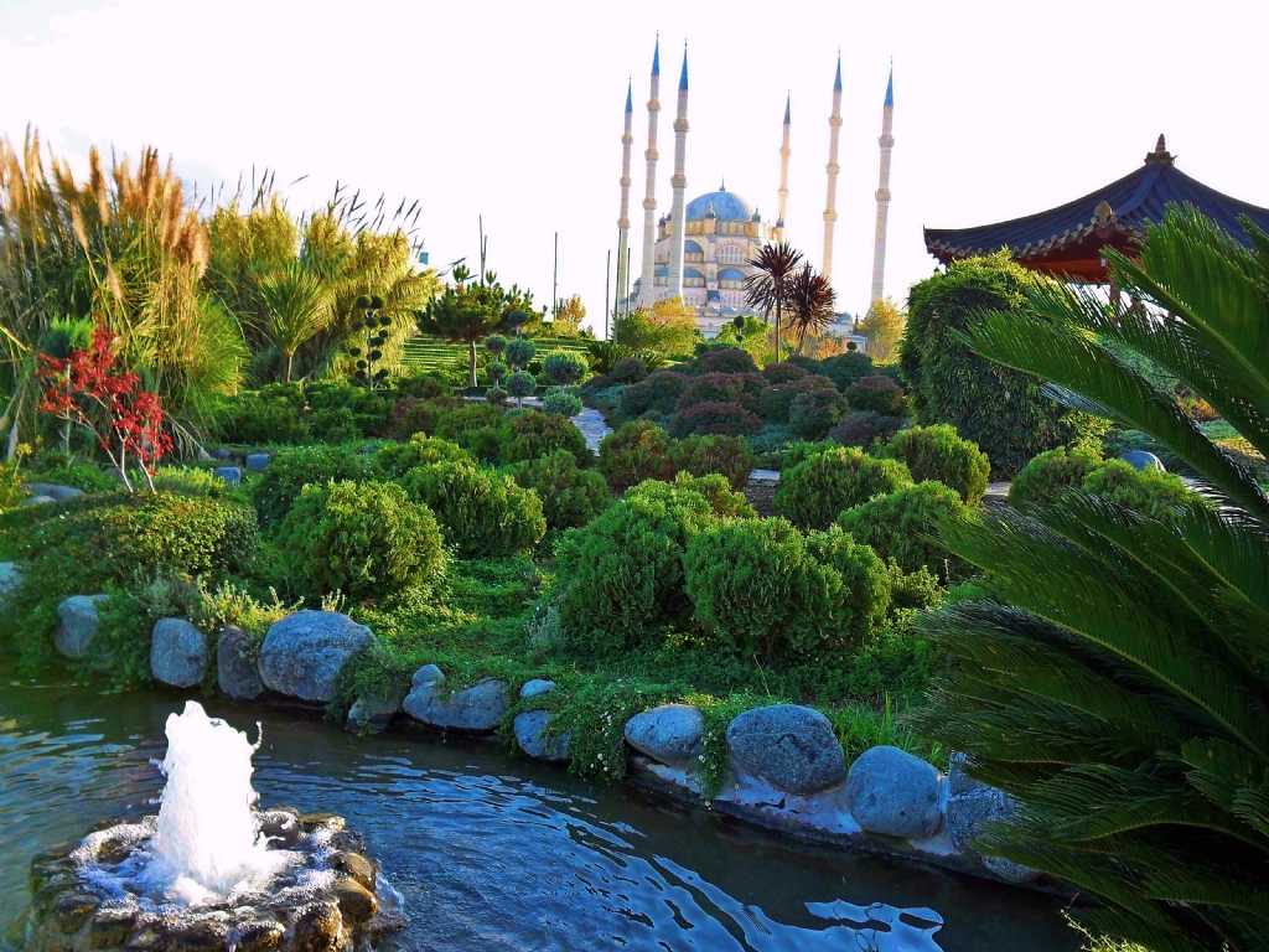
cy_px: 476
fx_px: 1173
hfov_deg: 56.8
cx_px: 634
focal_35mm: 32
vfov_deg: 44.2
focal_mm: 5.7
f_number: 3.7
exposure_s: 1/125
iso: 100
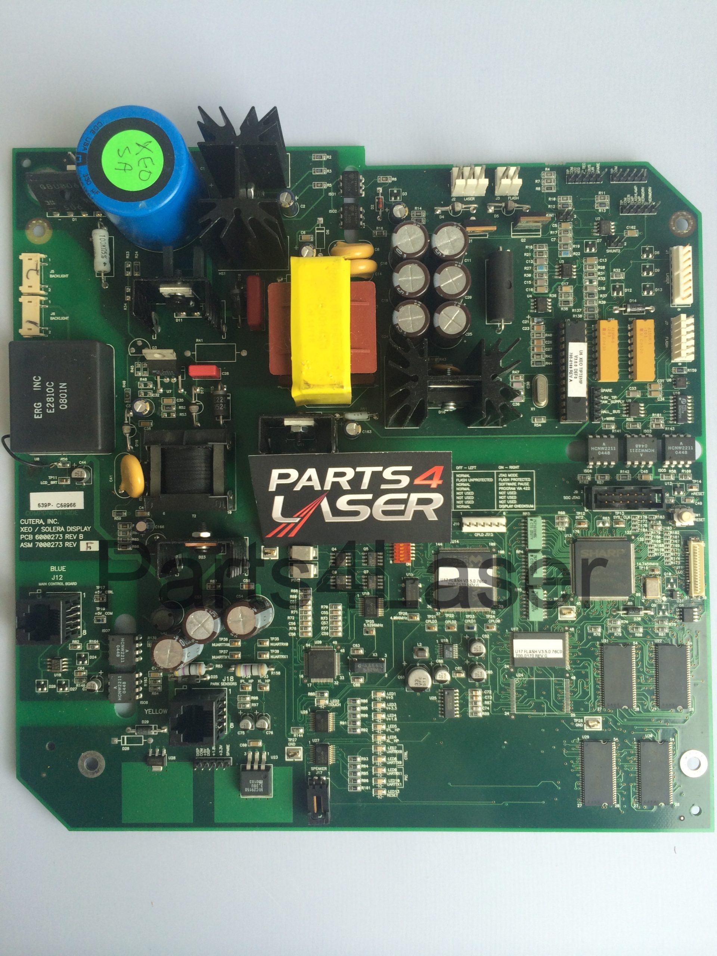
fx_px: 829
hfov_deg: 46.8
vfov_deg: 60.0
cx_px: 358
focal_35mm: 30
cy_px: 478
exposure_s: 1/120
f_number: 2.2
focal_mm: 4.12
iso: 50
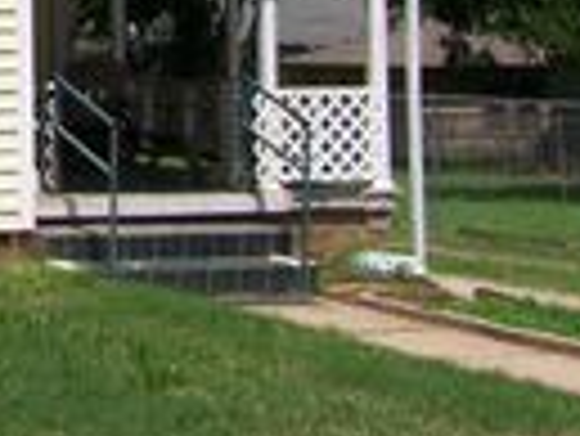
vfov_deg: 9.6
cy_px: -344
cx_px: -252
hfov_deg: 12.8
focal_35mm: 147
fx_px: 2465
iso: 80
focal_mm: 6.3
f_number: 5.6
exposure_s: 1/500
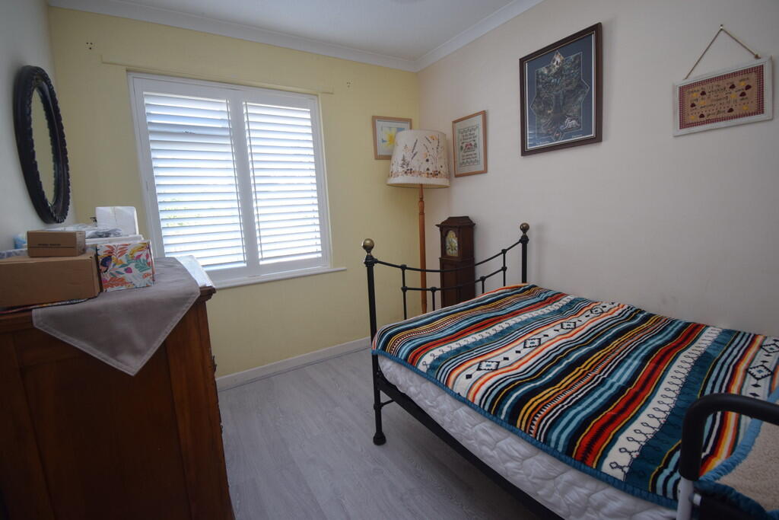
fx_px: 325
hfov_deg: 100.4
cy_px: 260
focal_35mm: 15
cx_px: 390
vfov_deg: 77.3
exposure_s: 1/60
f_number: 4.5
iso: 500
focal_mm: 10
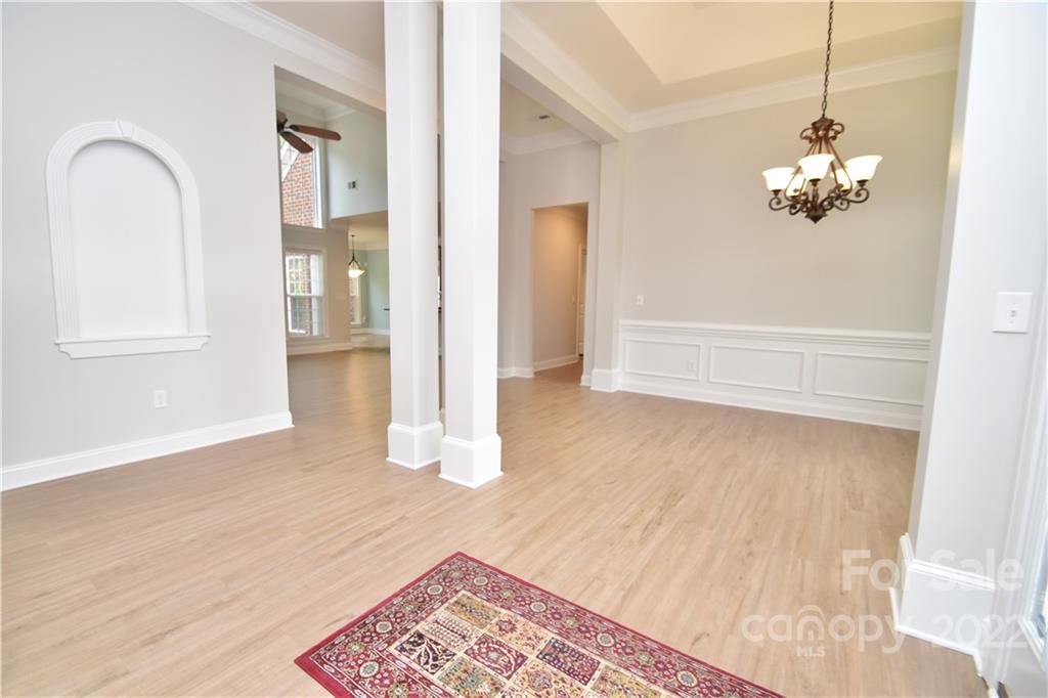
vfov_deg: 77.3
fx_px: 437
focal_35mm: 15
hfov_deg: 100.4
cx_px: 524
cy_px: 349
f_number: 6.3
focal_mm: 10
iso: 400
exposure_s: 1/60
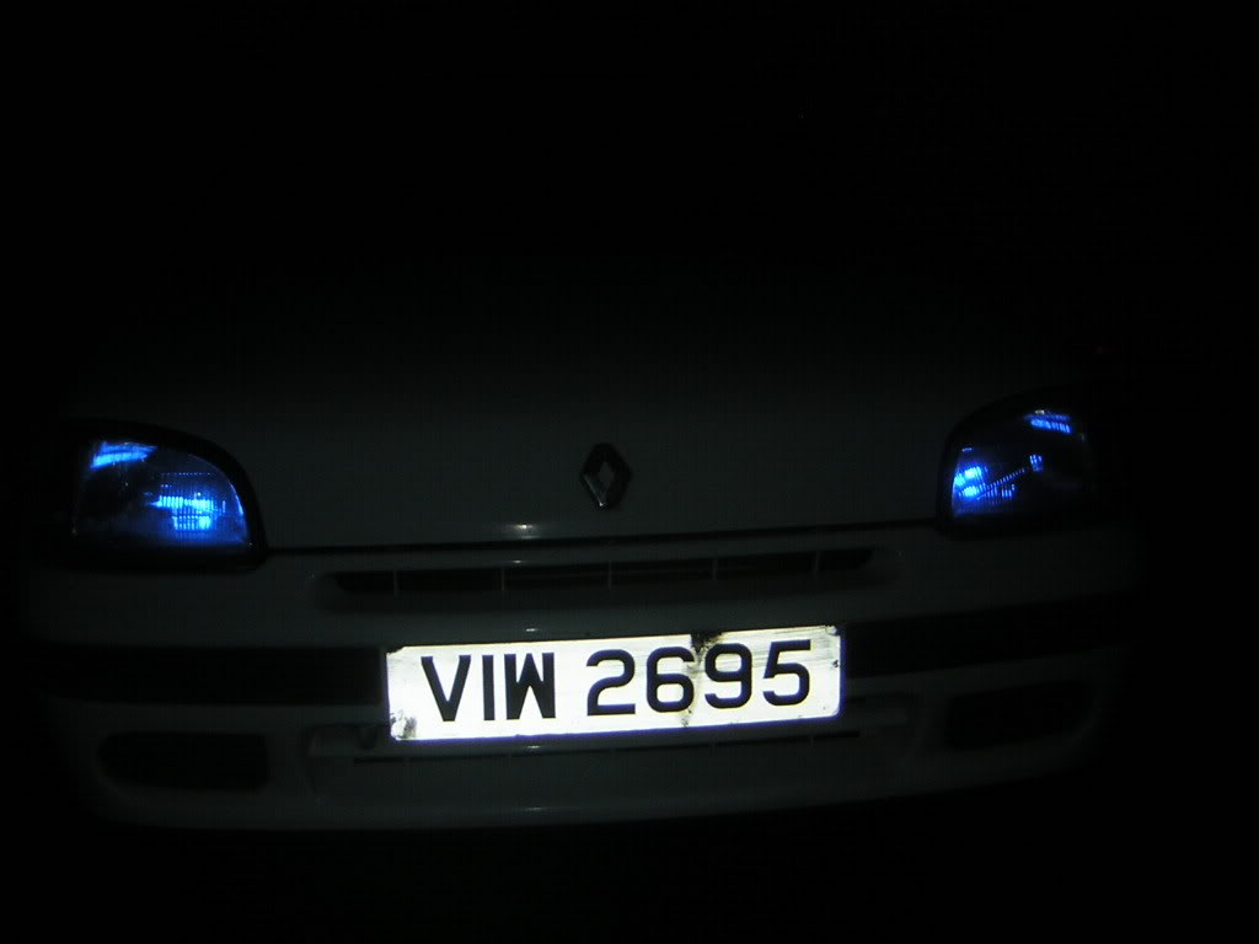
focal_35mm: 36
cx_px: 630
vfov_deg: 39.7
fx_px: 1309
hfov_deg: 51.4
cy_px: 472
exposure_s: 1/60.1
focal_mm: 4.7
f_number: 2.6
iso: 50
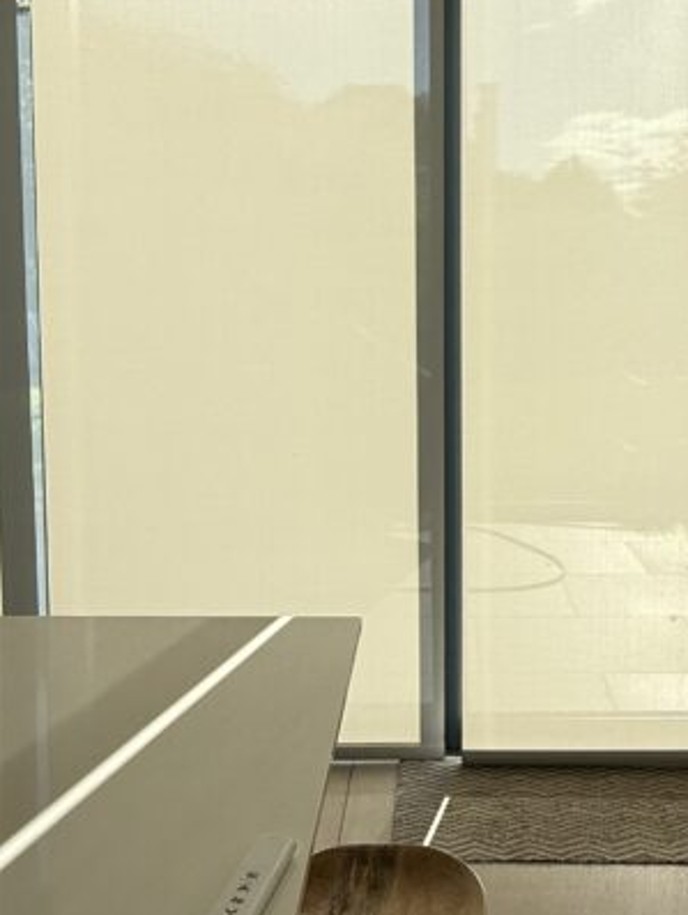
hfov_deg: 39.4
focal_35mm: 36
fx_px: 953
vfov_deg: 50.8
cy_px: 343
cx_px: 439
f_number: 2.2
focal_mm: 2.22
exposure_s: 1/1312
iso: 50
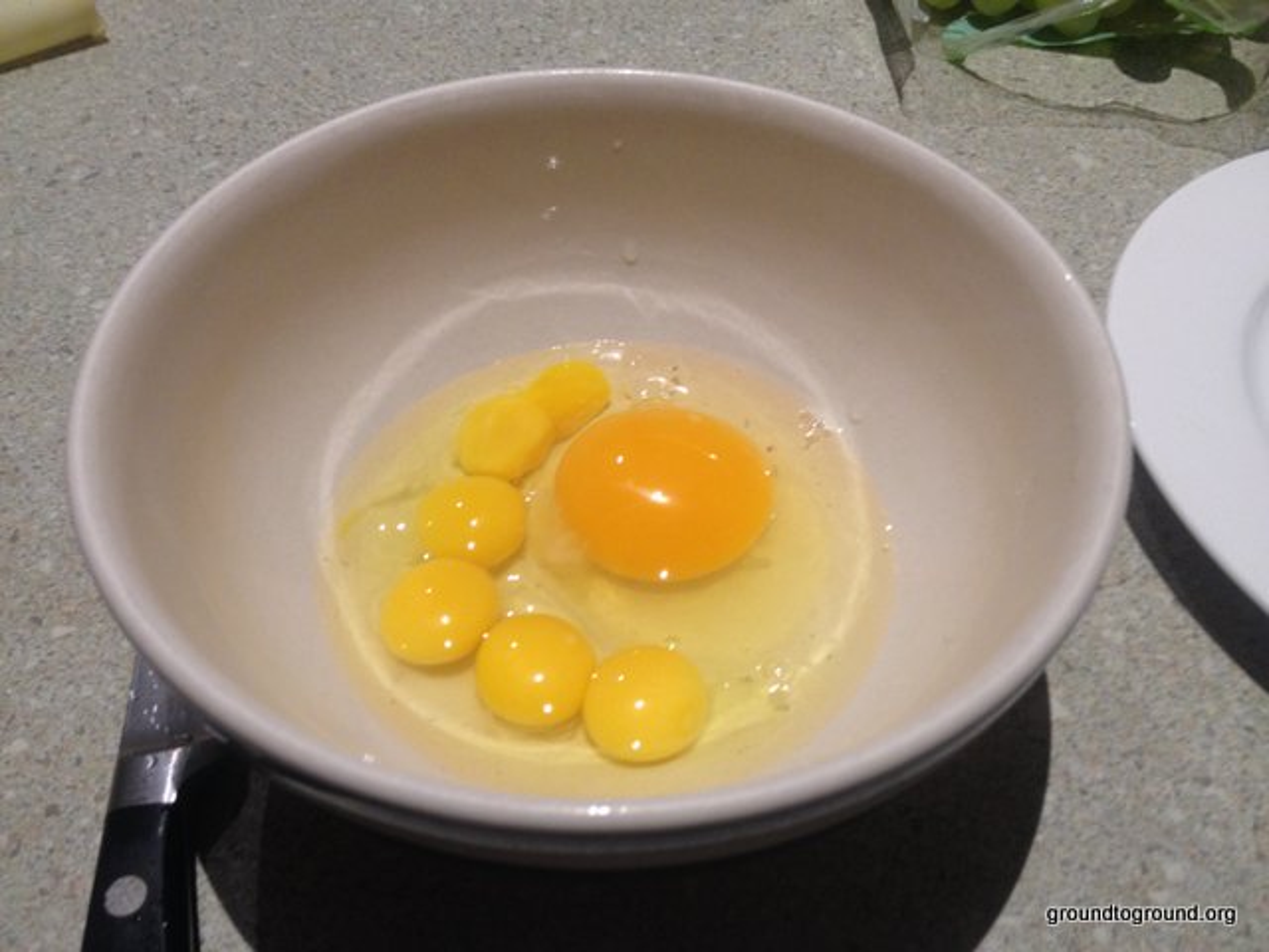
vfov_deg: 40.7
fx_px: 1283
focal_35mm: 35
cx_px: 634
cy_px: 476
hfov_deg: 52.6
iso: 100
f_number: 2.4
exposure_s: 1/20
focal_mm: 4.28
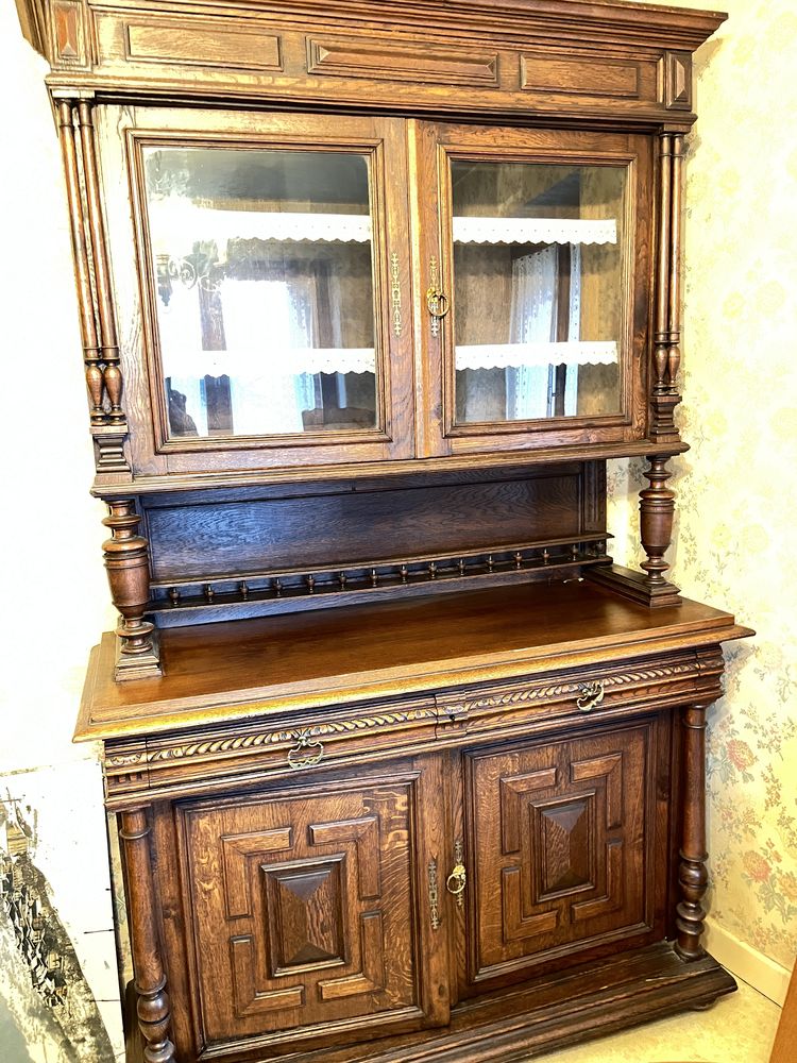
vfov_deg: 67.3
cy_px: 532
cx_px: 398
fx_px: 798
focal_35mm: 26
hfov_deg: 53.1
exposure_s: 1/17
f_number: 1.6
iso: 1000
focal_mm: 5.1
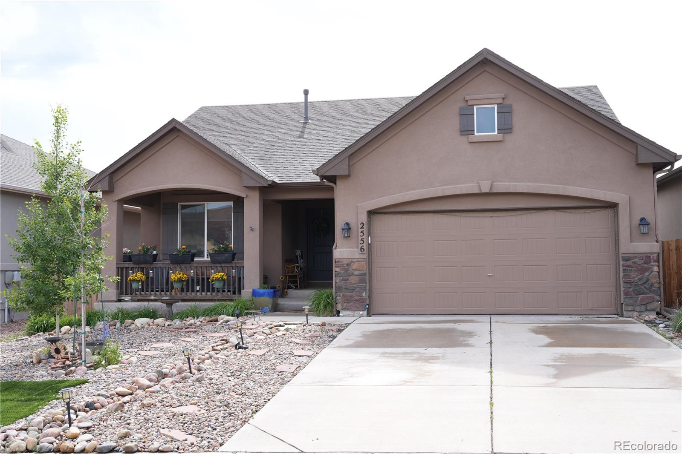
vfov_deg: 34.2
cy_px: 227
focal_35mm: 39
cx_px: 341
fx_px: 739
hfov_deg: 49.6
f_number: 5.6
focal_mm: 39
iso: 100
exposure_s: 1/125
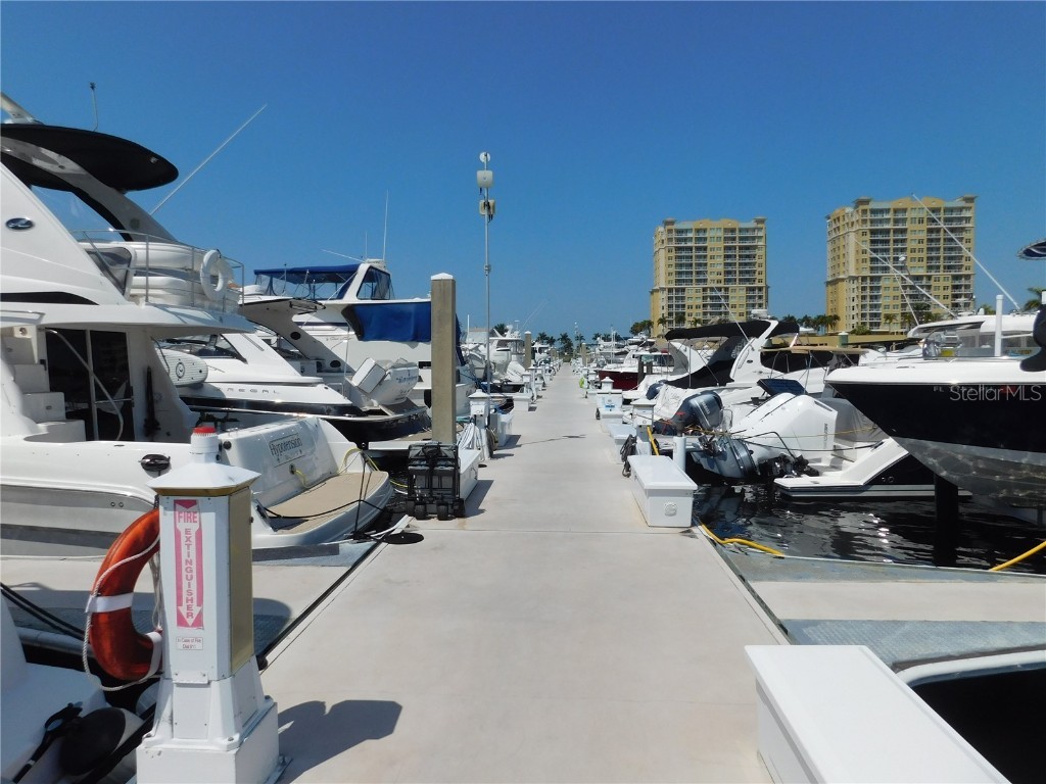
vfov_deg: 58.9
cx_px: 523
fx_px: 695
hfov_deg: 73.9
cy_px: 392
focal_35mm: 23
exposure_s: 1/1000
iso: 125
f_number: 6
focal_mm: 4
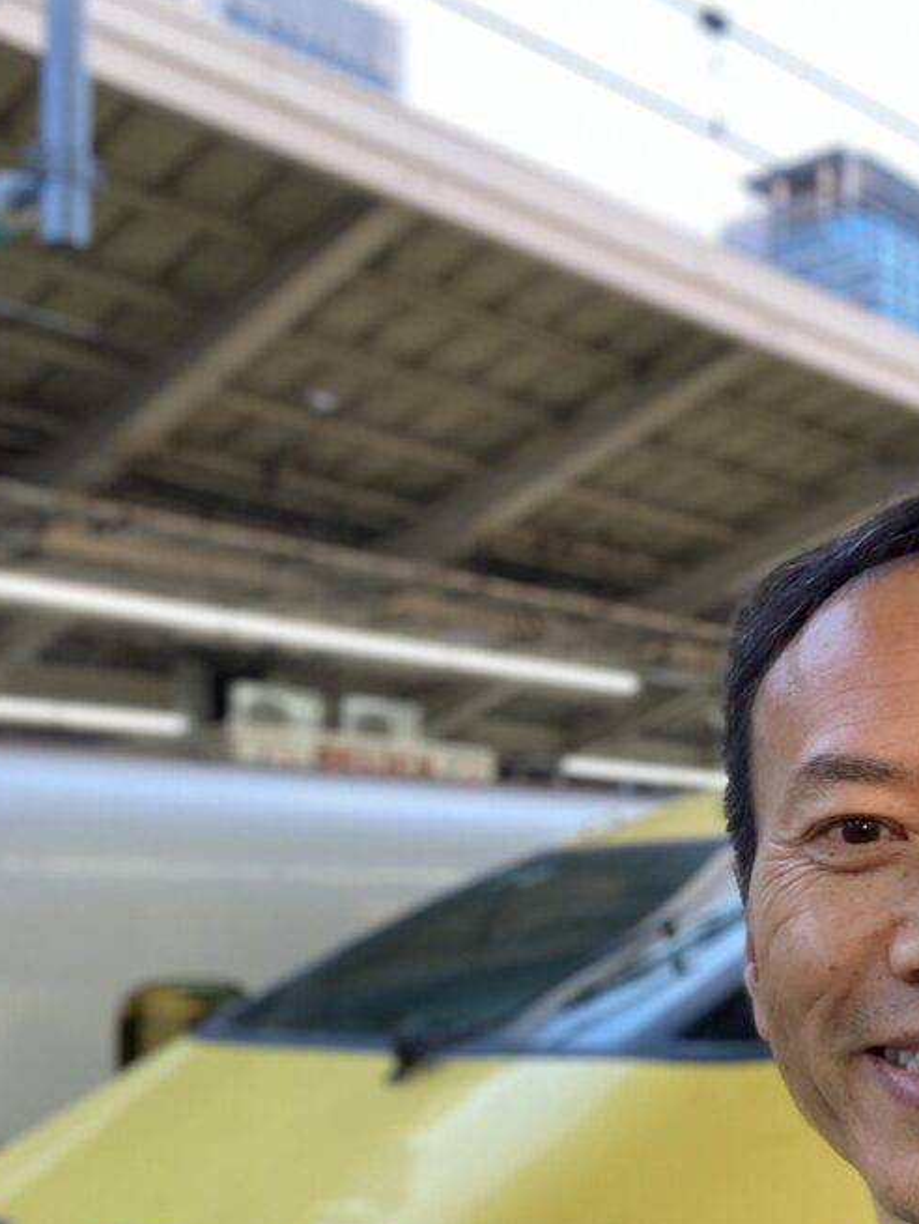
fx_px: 1768
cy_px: 830
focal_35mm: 50
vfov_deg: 37.7
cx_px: 668
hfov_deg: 28.8
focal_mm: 2.87
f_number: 2.2
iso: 160
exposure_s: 1/60
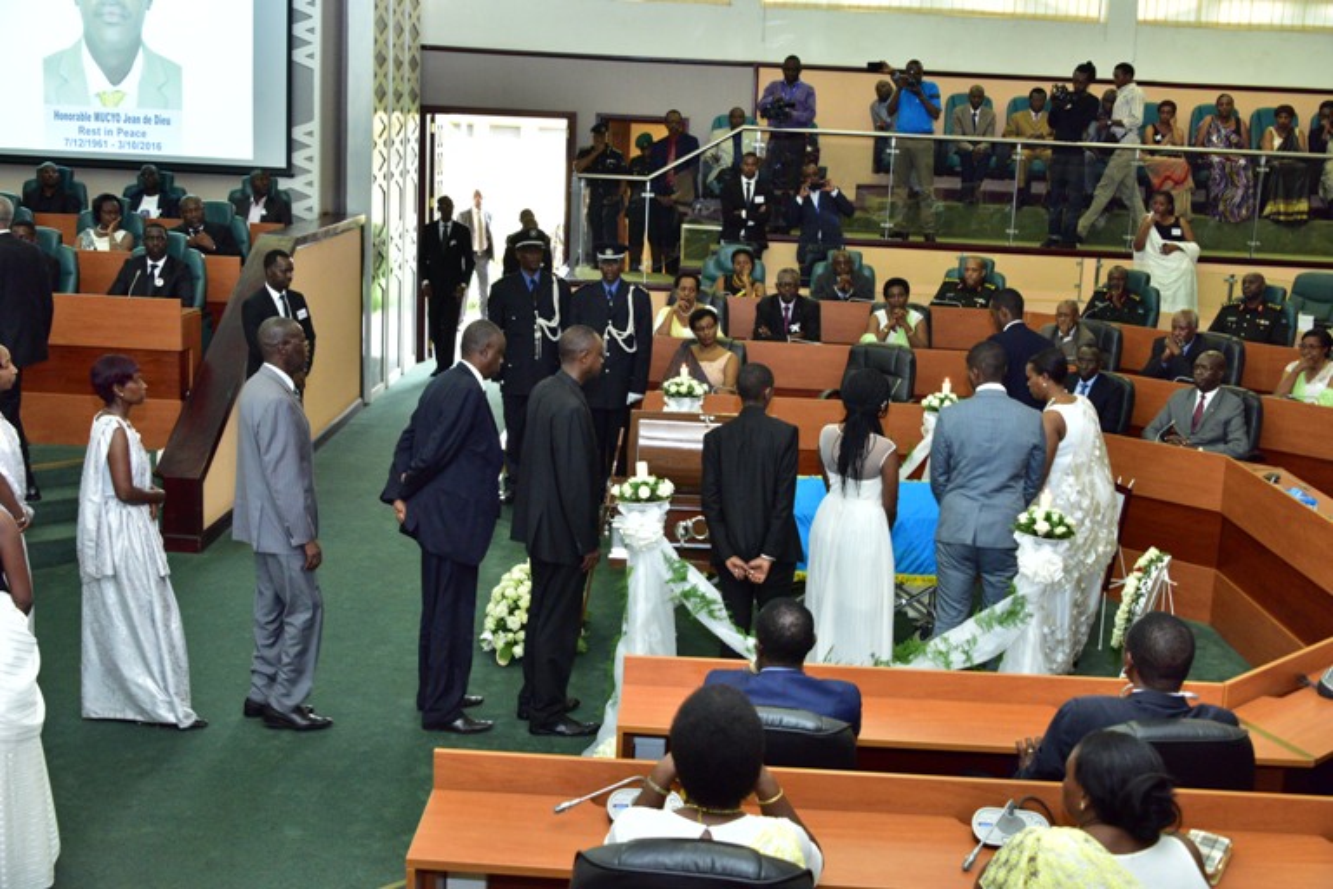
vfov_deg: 31.9
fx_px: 1555
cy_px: 444
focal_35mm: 42
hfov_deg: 46.4
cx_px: 666
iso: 3200
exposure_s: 1/80
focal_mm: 42
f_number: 6.3
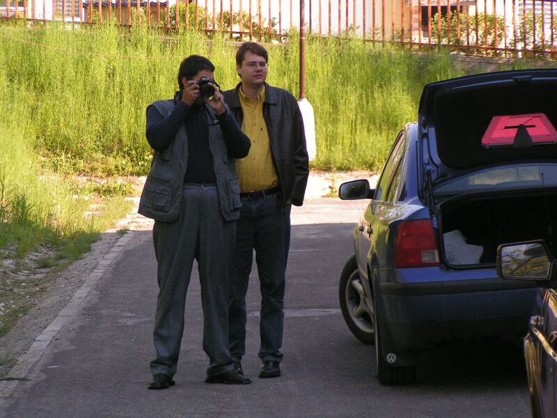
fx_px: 3315
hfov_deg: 9.6
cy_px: 209
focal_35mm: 206
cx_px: 278
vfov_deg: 7.2
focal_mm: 31.5
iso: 64
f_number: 3.5
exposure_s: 1/250
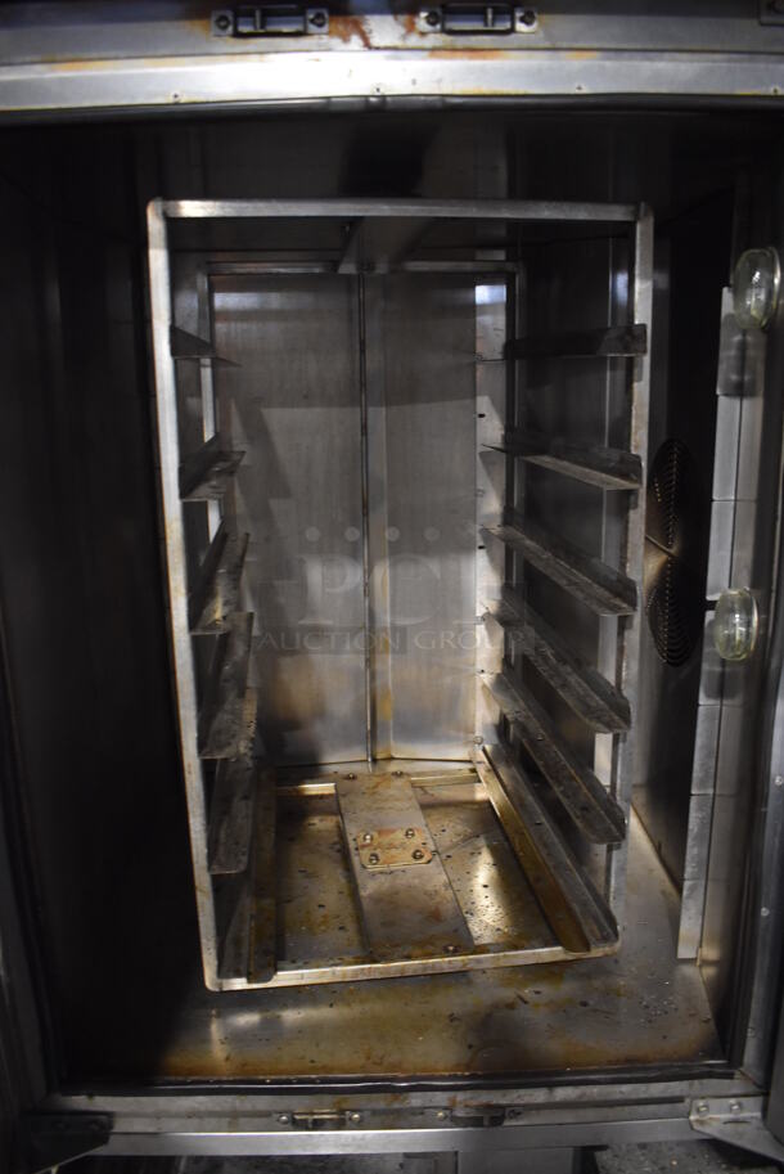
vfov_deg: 67.3
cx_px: 392
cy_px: 587
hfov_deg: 48.0
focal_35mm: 27
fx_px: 881
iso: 2000
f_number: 3.5
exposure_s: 1/30
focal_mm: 18
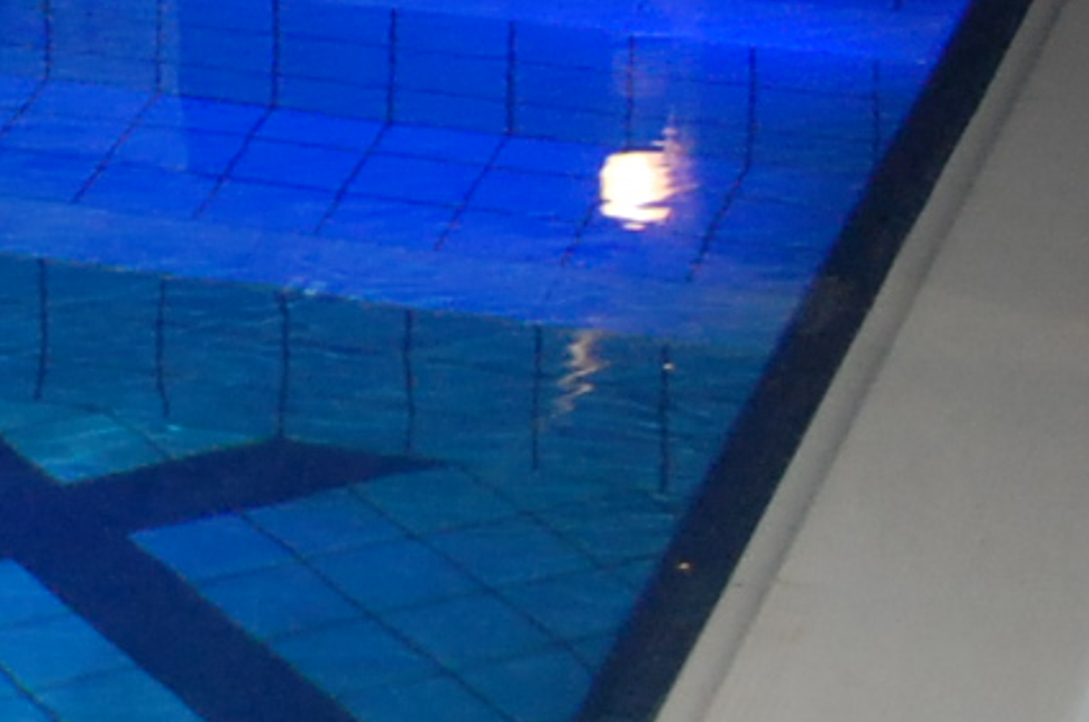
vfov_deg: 5.9
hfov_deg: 8.3
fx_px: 6735
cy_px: -1047
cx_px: -1689
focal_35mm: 223
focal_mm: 28
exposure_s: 1/60
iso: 1100
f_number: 4.2
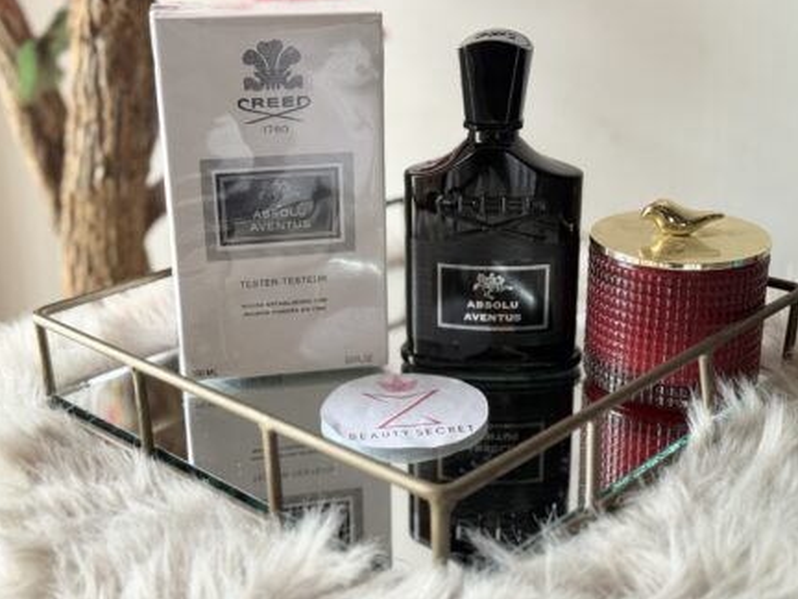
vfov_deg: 29.1
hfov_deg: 38.2
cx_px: 405
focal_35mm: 50
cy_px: 292
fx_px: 1153
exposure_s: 1/60
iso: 160
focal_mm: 6.76
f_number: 1.78
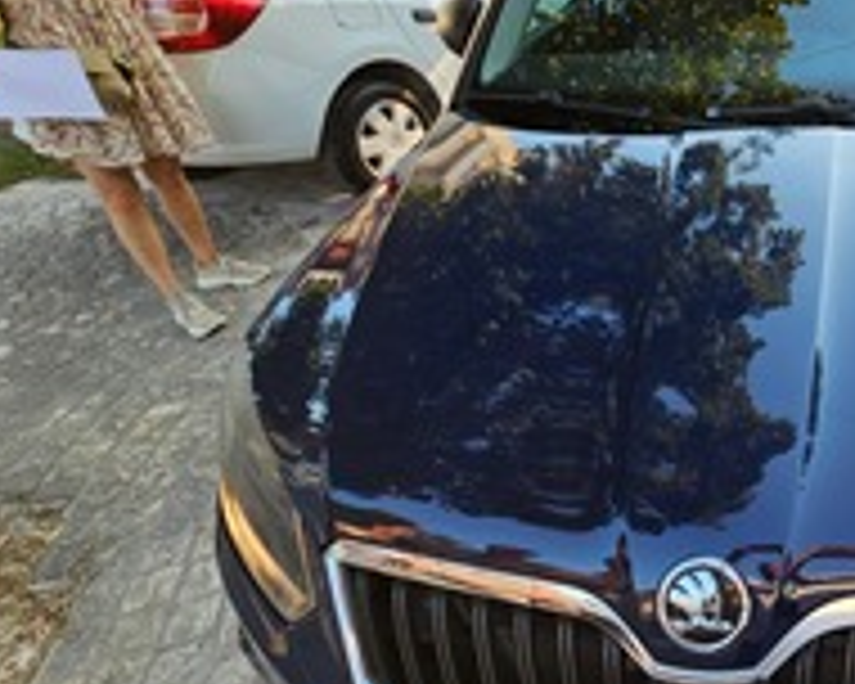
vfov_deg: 58.4
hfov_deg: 60.7
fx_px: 607
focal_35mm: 24
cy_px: 279
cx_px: 752
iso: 50
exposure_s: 1/140
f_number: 2.2
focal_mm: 2.2
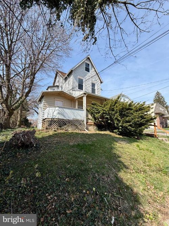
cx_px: 84
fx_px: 91
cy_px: 113
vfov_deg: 102.1
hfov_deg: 85.7
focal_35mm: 14
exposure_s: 1/770
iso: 32
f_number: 2.2
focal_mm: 2.22
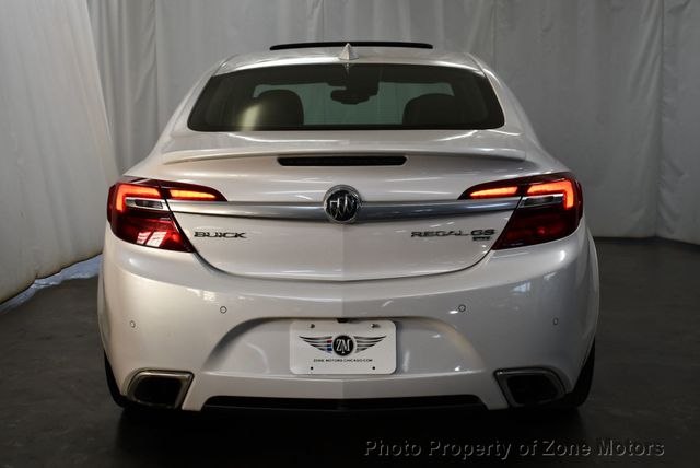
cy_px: 234
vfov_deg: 28.1
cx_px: 350
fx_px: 934
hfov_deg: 41.1
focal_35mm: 48
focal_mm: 24
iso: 400
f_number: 4.5
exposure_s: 1/250
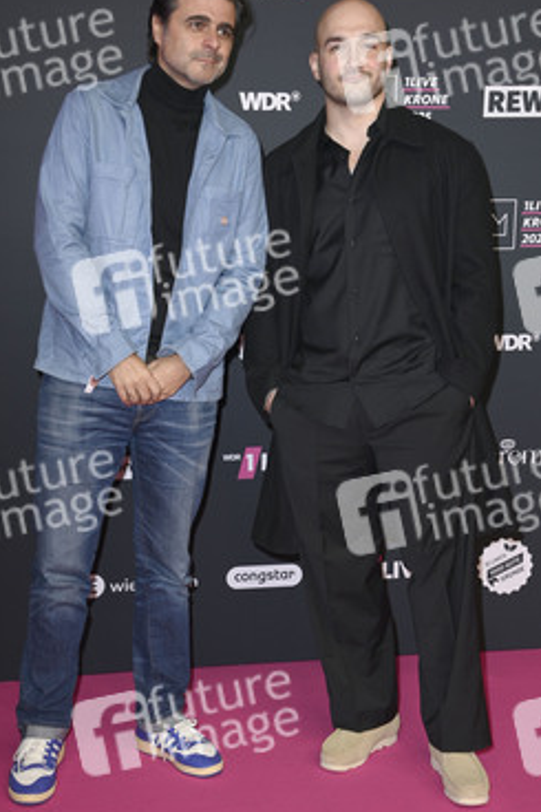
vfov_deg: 31.9
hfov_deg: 21.5
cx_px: 250
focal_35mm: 63
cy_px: 393
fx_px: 1421
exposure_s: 1/250
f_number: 5.6
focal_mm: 58
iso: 500
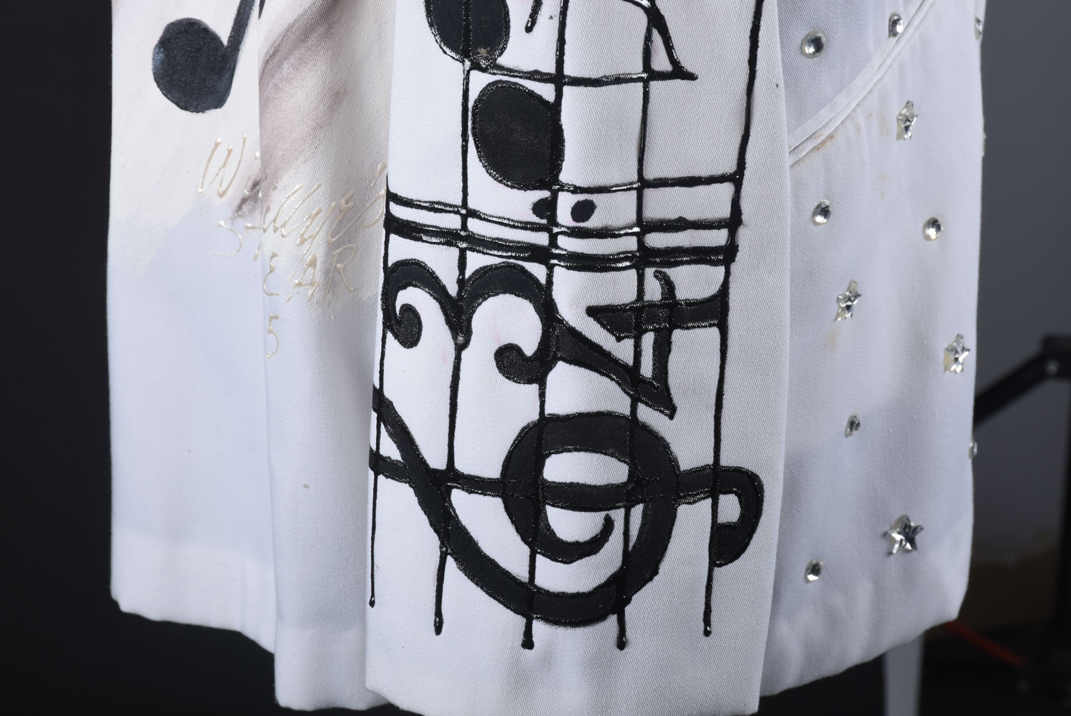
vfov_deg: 10.2
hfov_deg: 15.2
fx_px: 4019
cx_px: 536
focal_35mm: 135
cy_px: 358
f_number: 18
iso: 200
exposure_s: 1/200
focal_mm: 90
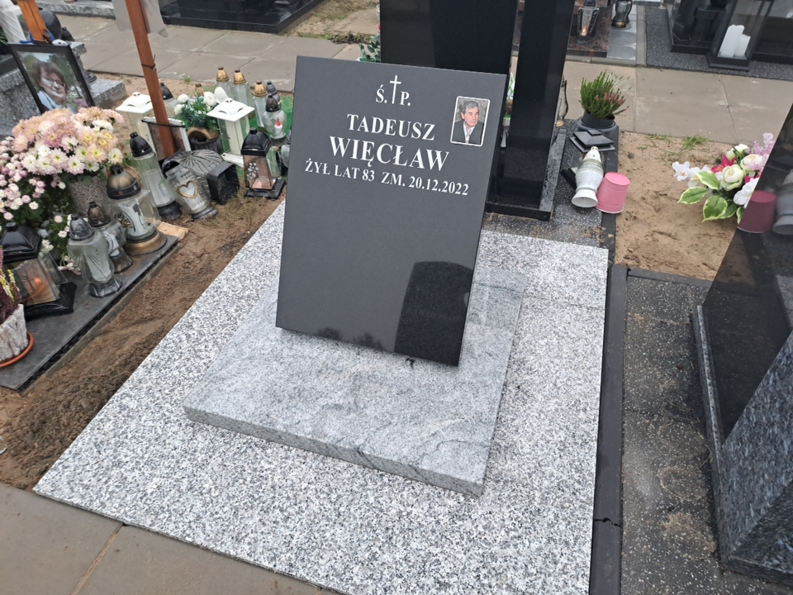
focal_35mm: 24
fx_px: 550
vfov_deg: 56.8
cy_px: 298
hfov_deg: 71.6
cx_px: 396
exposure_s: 1/50
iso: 83
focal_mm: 5.23
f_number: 1.8
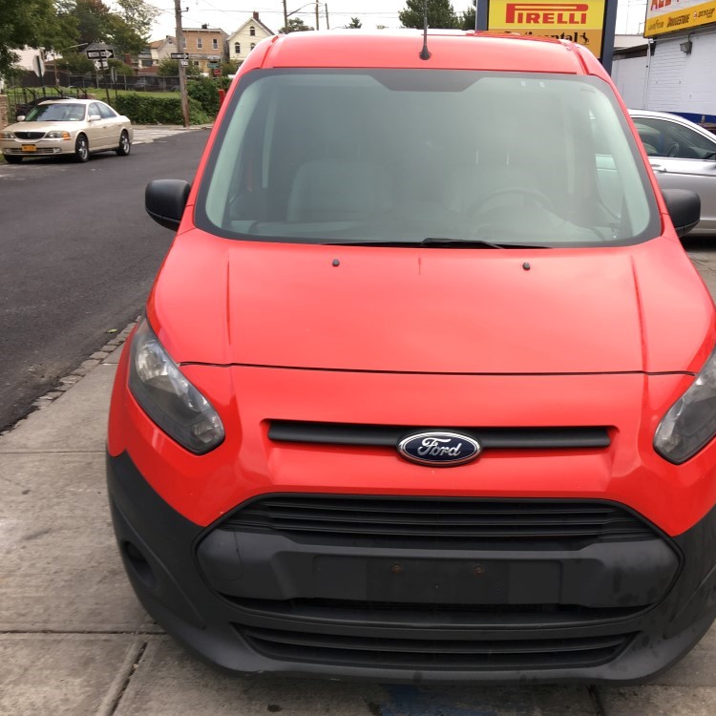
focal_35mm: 35
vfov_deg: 47.2
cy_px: 359
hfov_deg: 47.1
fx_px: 819
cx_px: 397
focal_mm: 4.15
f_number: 2.2
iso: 25
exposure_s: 1/120
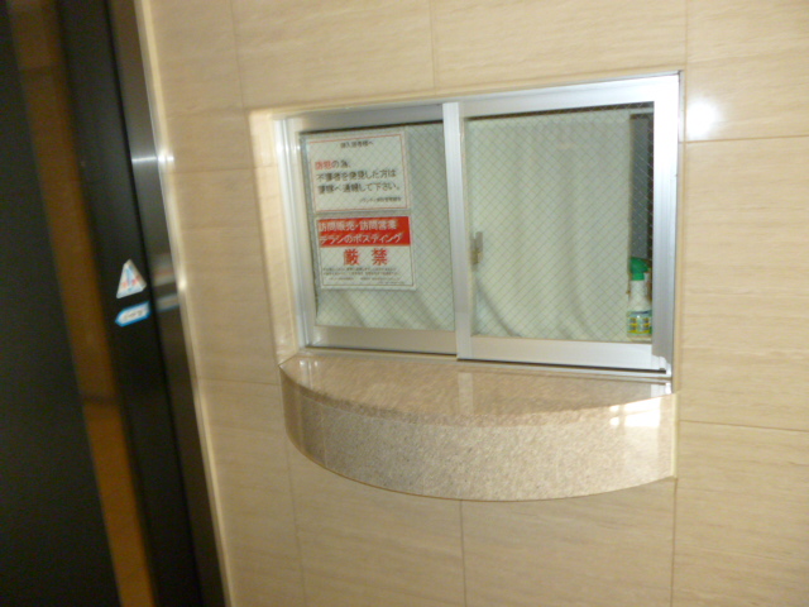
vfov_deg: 49.7
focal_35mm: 28
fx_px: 654
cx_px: 404
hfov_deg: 63.4
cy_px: 304
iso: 400
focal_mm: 5
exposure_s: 1/60
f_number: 3.1
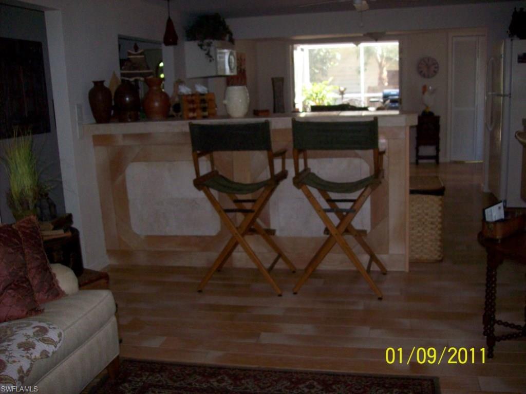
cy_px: 197
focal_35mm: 36
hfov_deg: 51.4
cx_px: 263
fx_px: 547
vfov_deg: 39.6
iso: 200
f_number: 2.7
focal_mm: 6
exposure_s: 1/64
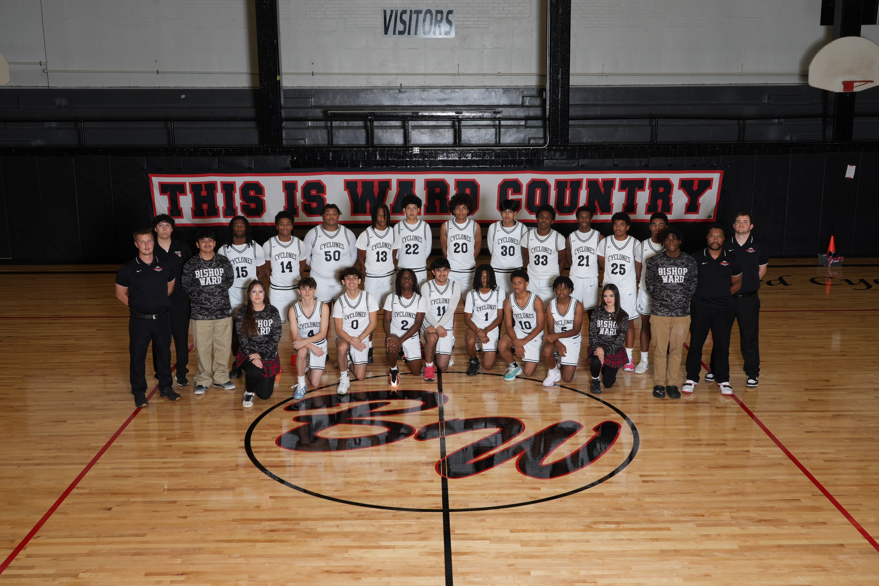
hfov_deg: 50.7
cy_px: 293
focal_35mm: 38
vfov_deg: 35.1
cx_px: 440
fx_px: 928
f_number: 10
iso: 400
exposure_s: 1/100
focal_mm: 38
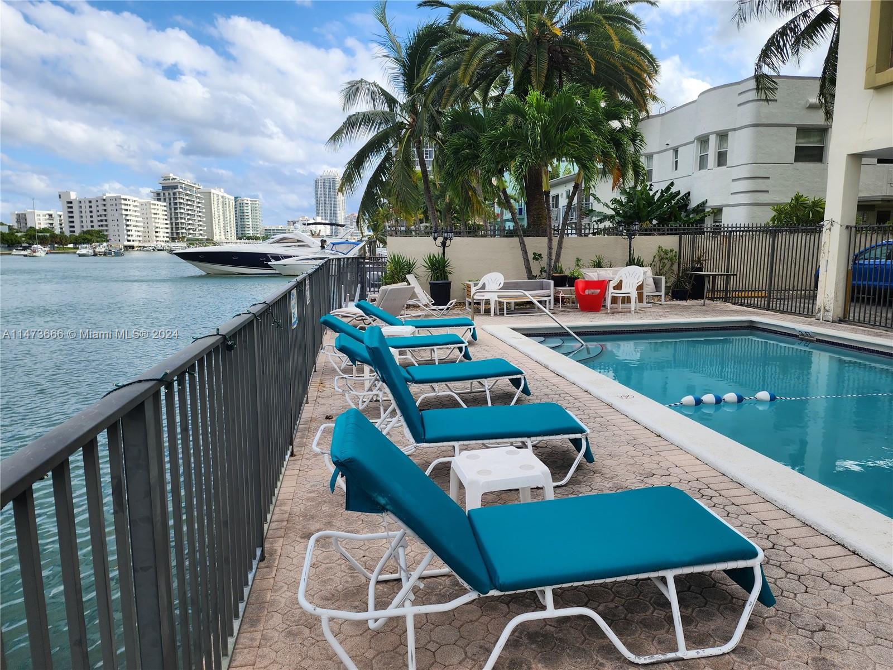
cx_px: 446
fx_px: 593
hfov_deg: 73.9
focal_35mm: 23
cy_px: 335
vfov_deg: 58.9
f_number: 1.8
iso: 12
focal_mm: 6.4
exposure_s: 1/752
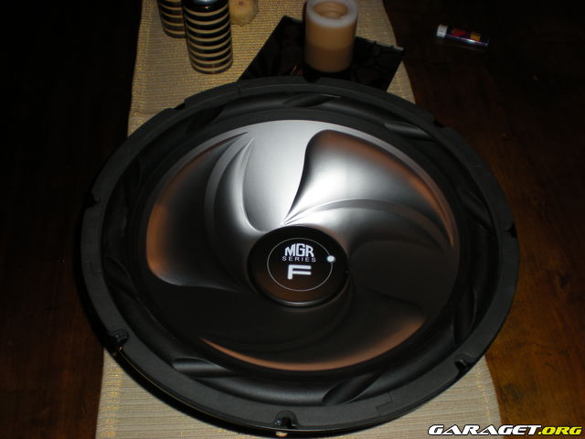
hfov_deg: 49.0
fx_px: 642
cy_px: 220
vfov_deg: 37.7
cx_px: 292
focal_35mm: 38
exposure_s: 1/60
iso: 64
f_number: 3.1
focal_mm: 6.3
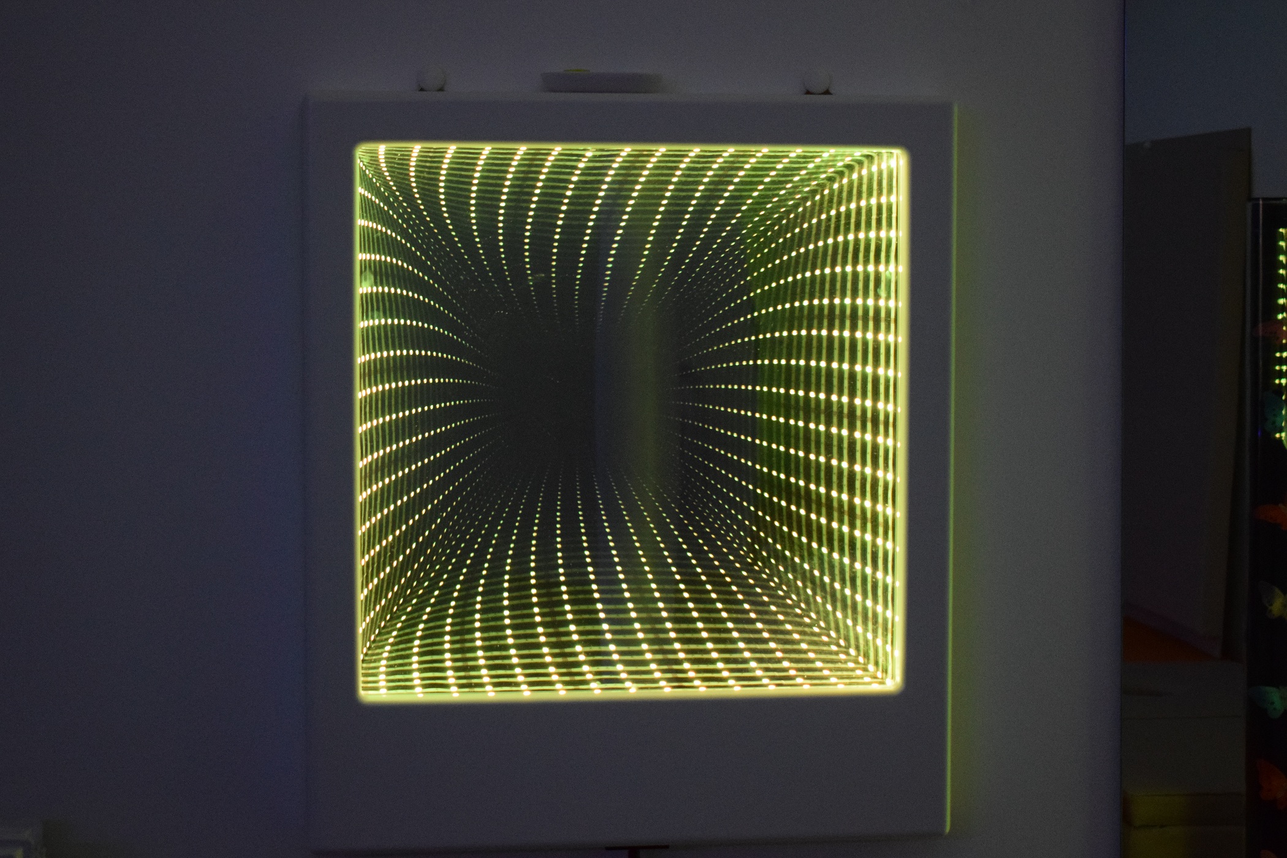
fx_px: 2574
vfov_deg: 18.9
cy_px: 429
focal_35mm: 72
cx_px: 644
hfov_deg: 28.1
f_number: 5.3
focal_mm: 48
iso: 3600
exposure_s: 1/60
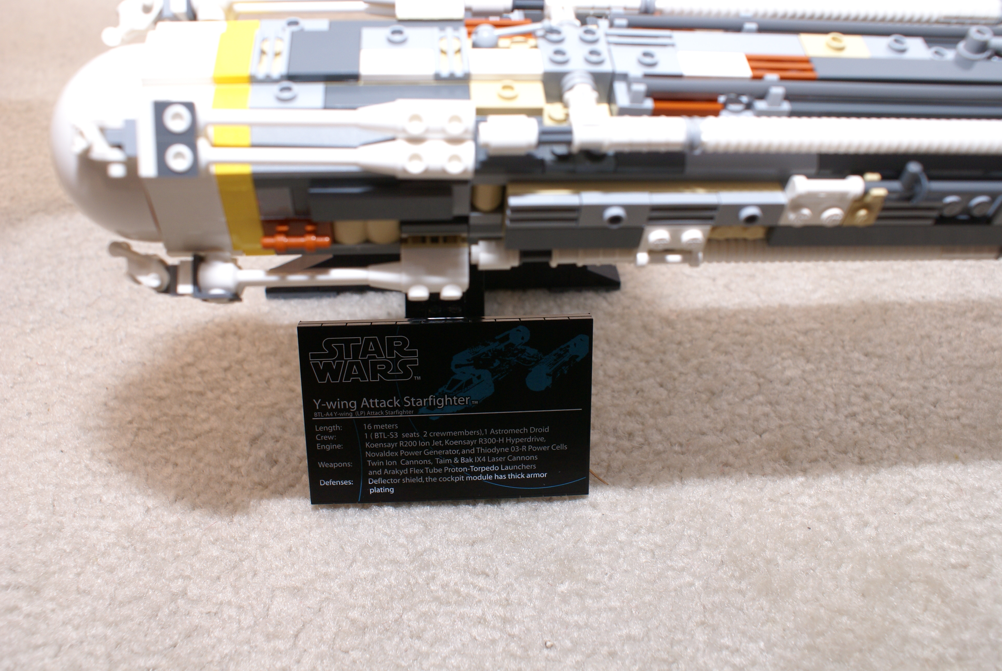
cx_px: 501
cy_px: 336
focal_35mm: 33
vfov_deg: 40.1
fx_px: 920
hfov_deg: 57.2
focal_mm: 22
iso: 400
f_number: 5.6
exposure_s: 1/60
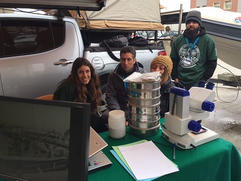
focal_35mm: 30
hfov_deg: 60.0
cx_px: 123
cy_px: 89
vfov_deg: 46.8
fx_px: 209
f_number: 2.2
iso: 25
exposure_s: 1/291
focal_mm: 4.15
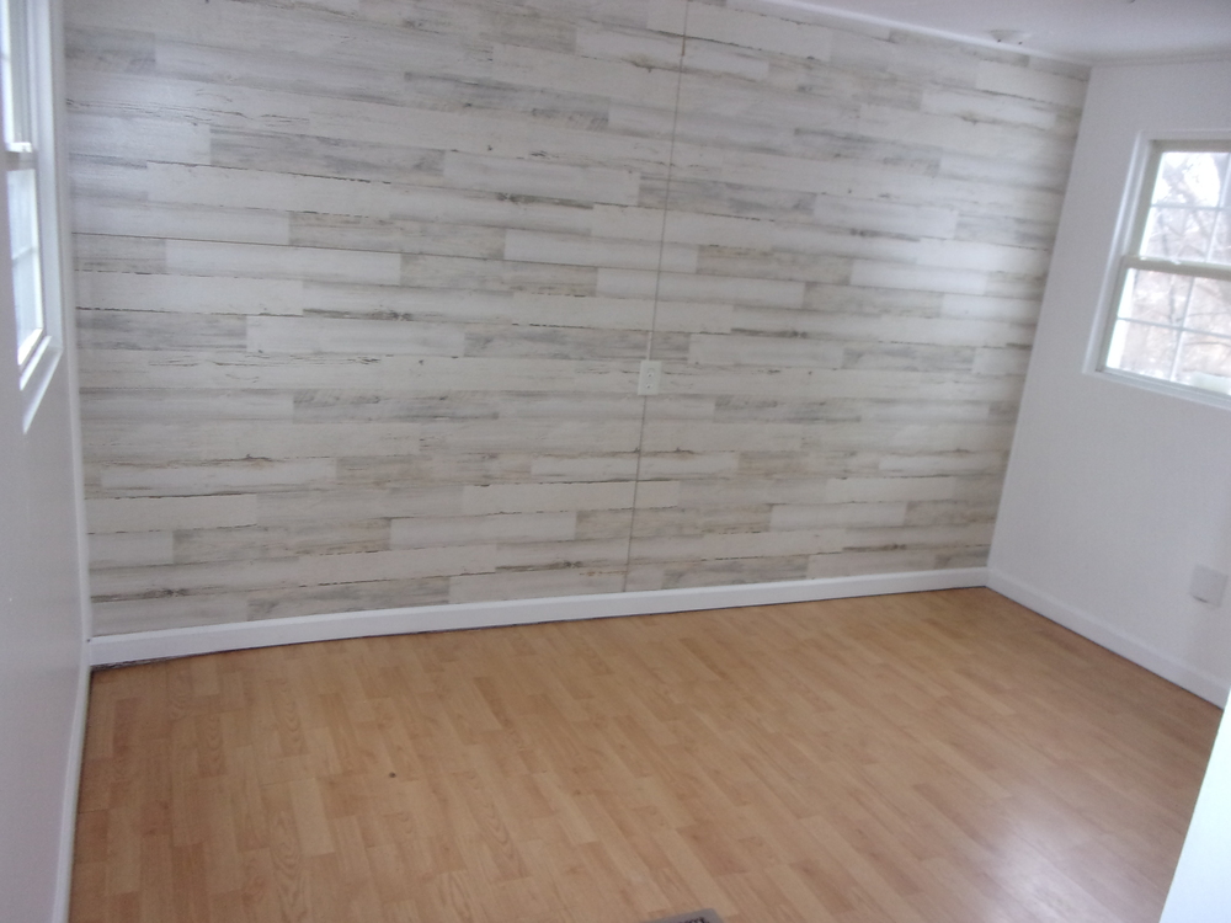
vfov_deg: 49.7
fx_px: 996
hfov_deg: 63.4
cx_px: 616
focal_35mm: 28
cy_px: 462
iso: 200
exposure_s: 1/34
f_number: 3.9
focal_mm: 5.1
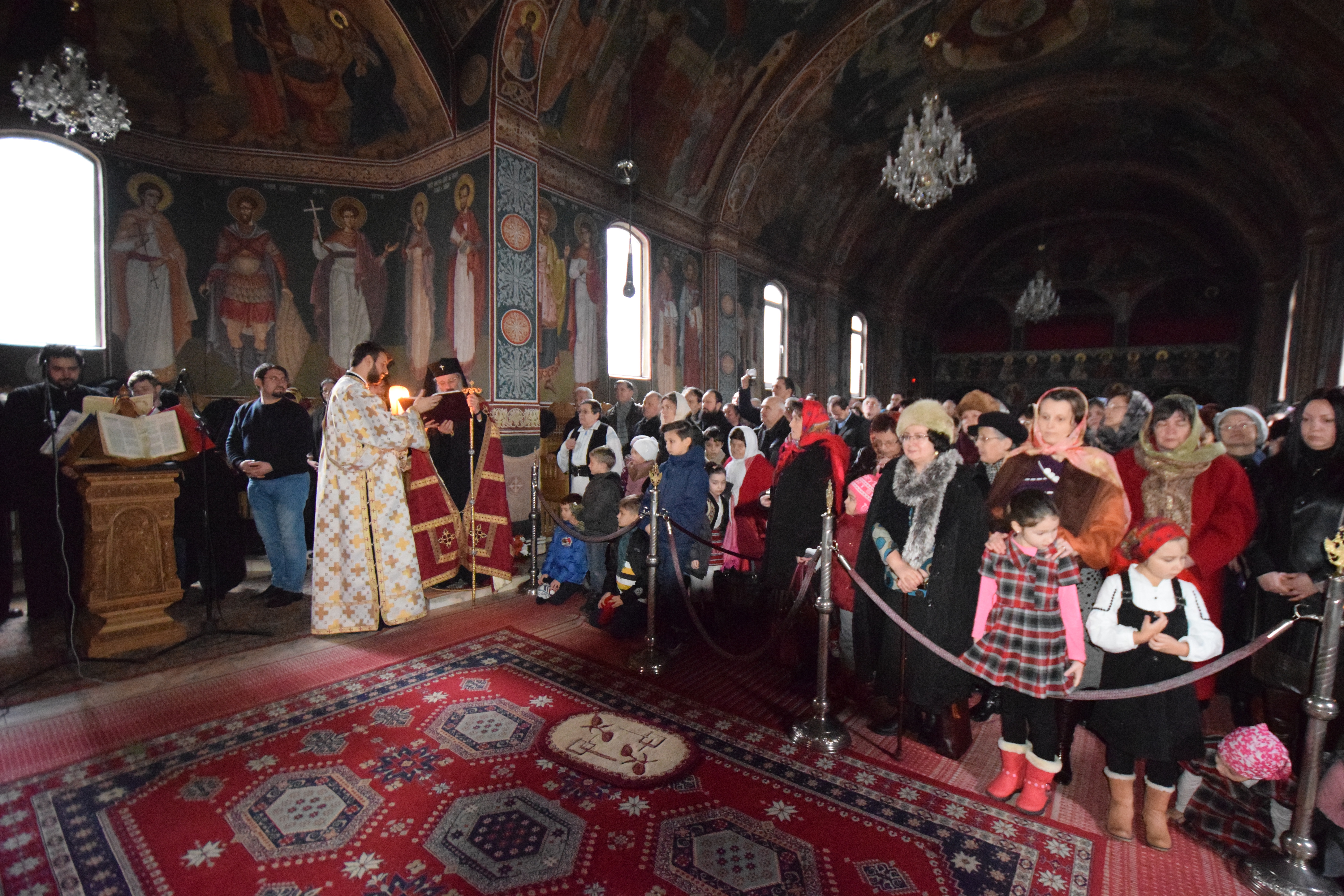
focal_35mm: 15
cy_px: 448
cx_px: 672
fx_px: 560
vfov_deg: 77.3
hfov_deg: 100.4
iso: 10000
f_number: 3.5
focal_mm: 10
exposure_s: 1/20
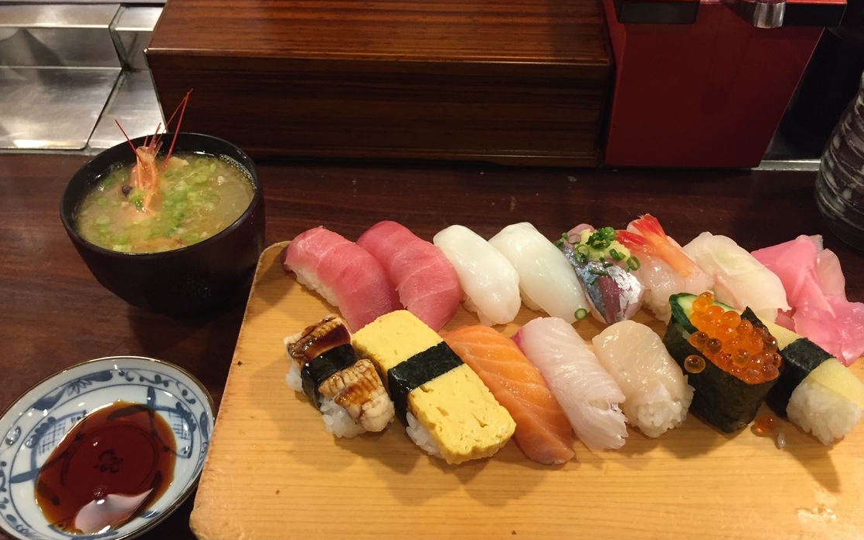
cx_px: 434
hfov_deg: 58.1
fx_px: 777
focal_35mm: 33
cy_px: 341
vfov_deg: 38.1
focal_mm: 4.15
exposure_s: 1/30
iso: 125
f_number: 2.2
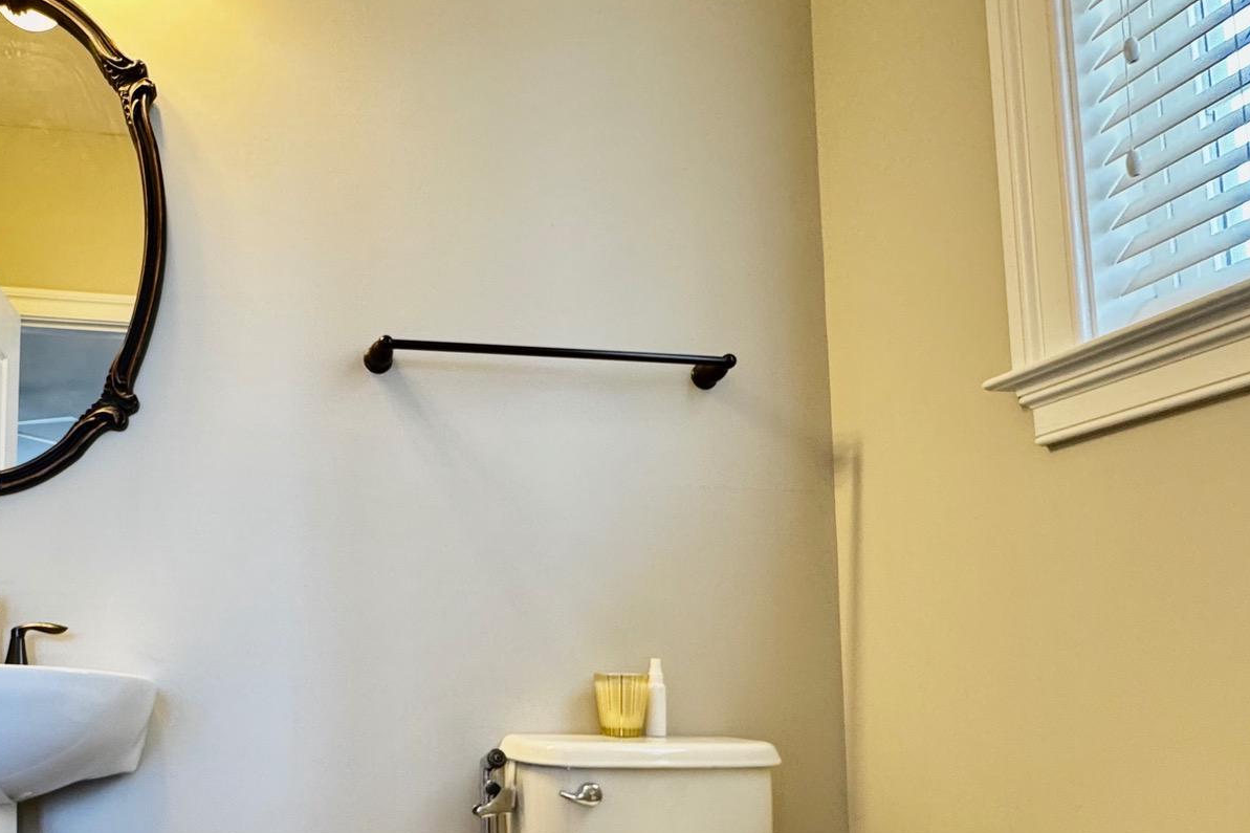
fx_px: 868
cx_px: 304
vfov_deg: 49.5
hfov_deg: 66.8
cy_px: 612
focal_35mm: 25
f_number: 2.2
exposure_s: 1/60
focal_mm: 2.22
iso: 200
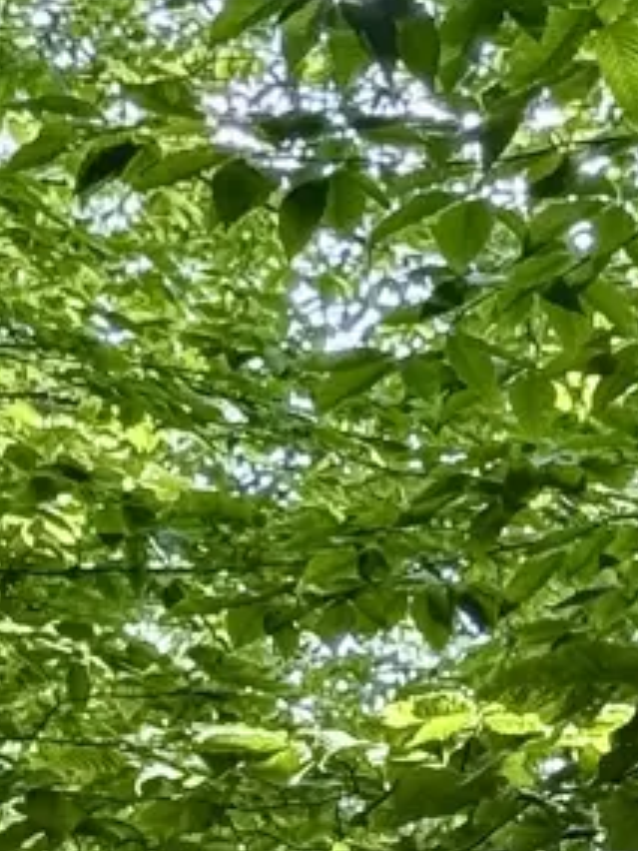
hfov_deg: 5.5
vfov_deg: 7.3
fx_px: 6635
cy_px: 875
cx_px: 455
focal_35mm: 270
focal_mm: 6.76
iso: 100
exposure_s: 1/231
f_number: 1.78
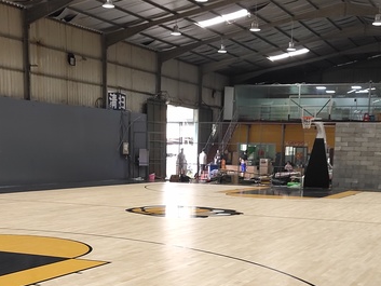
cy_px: 317
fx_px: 749
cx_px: 201
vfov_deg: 20.6
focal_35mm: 68
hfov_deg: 28.5
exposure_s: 1/100
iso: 133
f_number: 1.8
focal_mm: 4.35
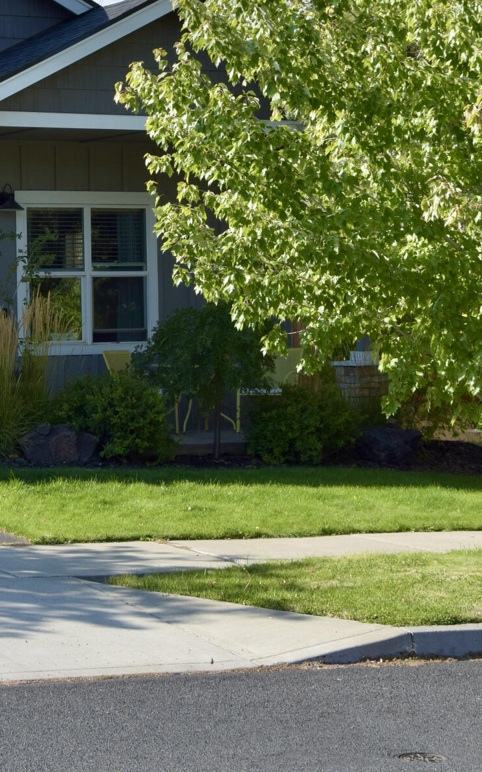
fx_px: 2102
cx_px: 40
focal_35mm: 100
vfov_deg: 20.7
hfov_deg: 13.0
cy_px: 210
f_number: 5.6
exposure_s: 1/400
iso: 100
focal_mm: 26
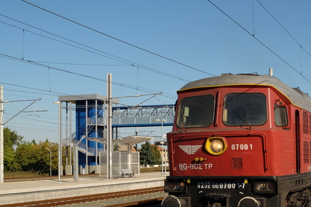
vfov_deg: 22.9
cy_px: 145
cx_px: 191
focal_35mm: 59
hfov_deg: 33.8
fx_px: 510
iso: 200
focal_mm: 26.5
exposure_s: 1/450
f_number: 7.1
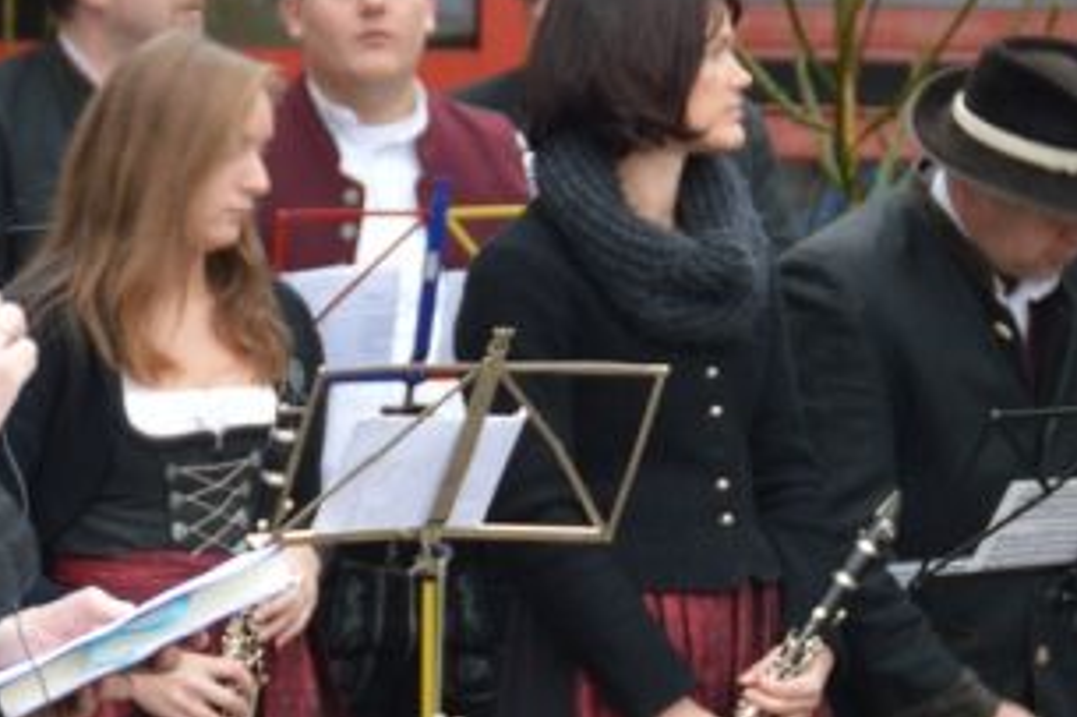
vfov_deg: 4.3
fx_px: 9657
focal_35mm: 323
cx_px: 187
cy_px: 385
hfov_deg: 6.4
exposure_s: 1/30
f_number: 5
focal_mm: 82
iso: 500
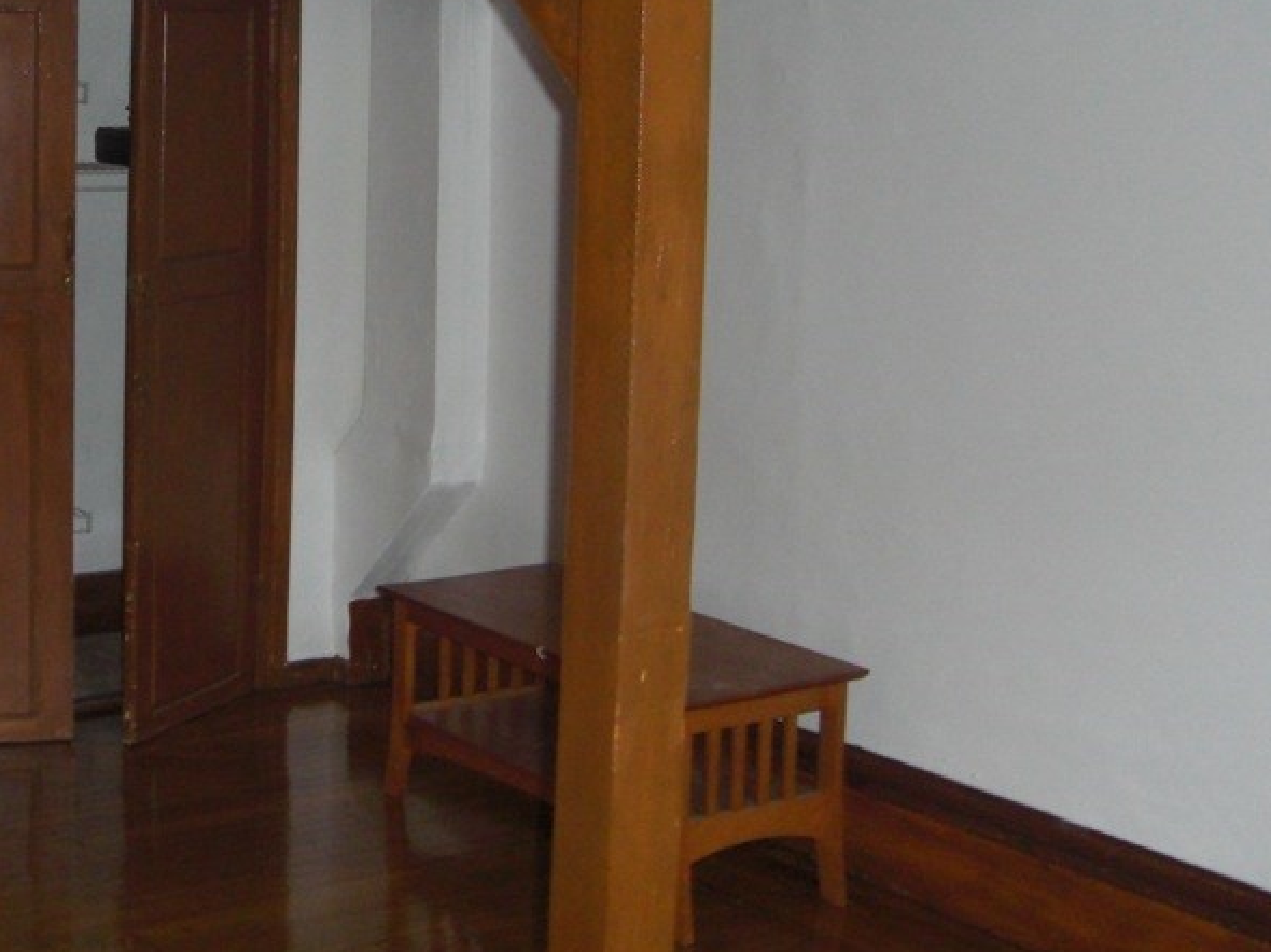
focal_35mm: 66
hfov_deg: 28.9
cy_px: 235
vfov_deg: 22.0
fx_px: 2422
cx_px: 289
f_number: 2.7
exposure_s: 1/60
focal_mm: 6.2
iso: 200
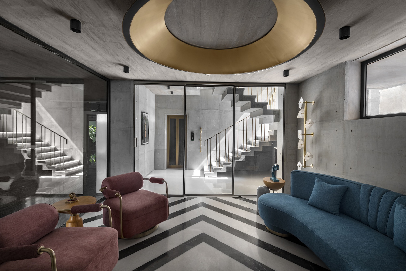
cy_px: 136
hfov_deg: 93.3
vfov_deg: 70.4
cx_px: 203
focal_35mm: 17
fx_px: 192
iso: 200
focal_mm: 17
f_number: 9
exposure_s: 1/13
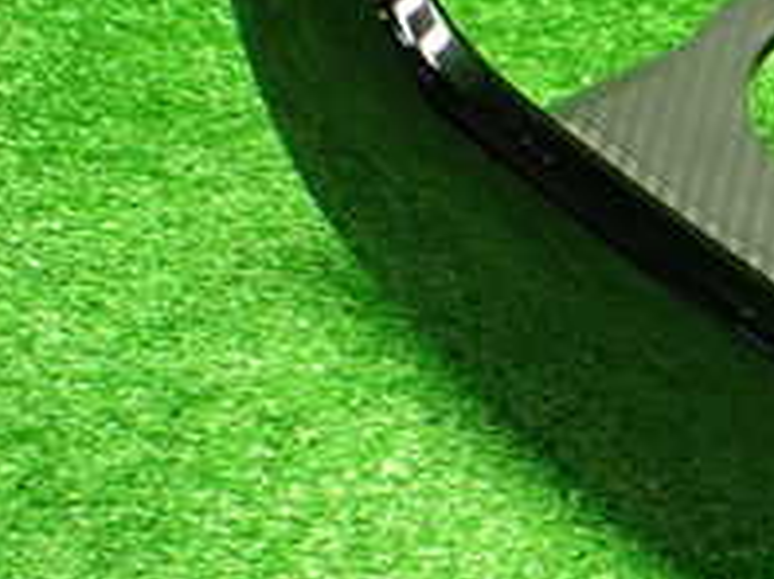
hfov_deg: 19.0
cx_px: 1153
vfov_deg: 16.2
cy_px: 368
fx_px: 2032
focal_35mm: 91
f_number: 2.3
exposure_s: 1/60
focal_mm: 5.4
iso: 800
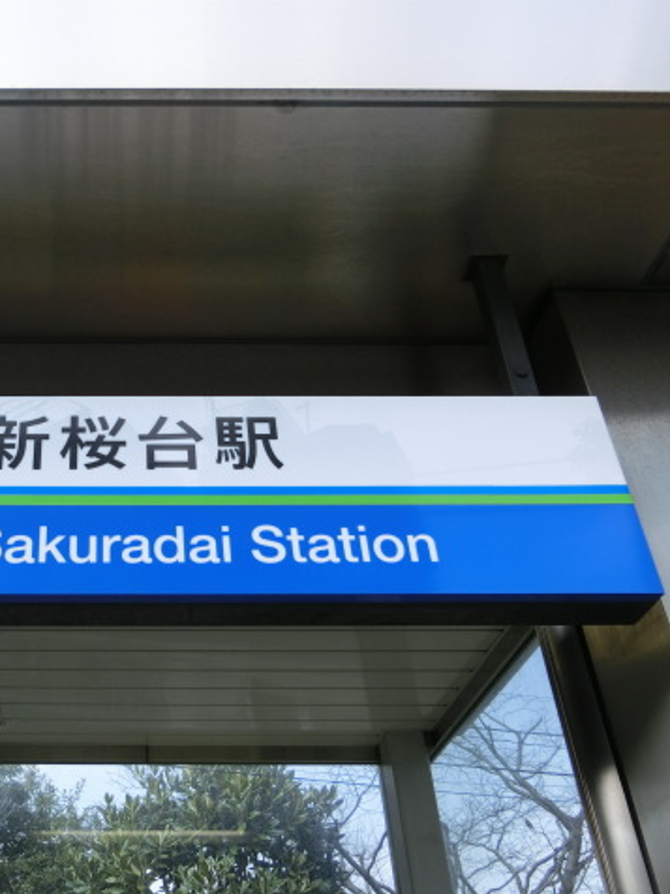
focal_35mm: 39
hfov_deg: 35.2
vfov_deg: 47.9
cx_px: 103
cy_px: 449
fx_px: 1006
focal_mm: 5.2
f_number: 3.7
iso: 80
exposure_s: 1/400
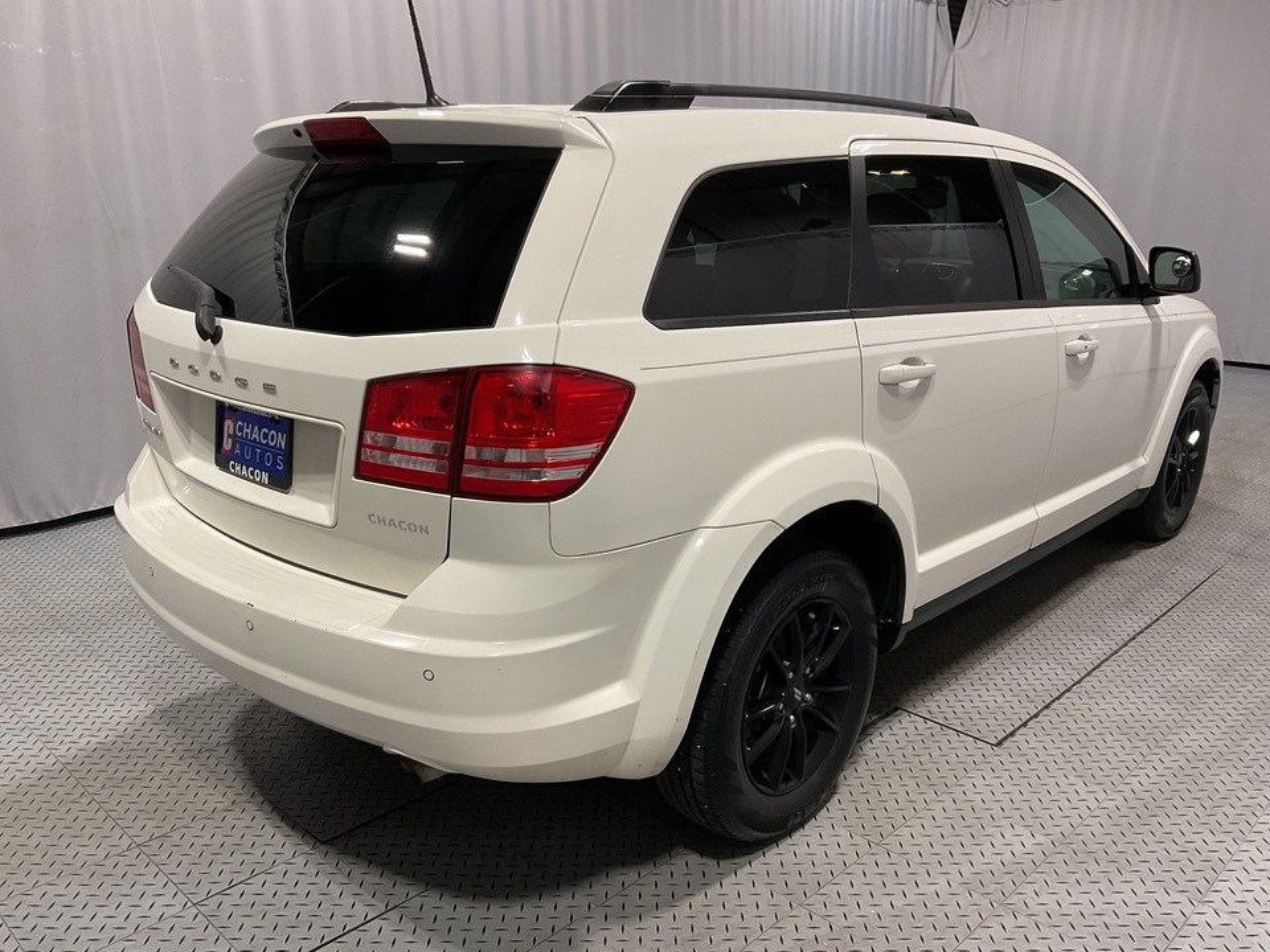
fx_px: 1064
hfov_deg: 61.7
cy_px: 476
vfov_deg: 48.2
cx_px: 635
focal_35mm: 29
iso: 64
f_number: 1.8
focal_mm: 3
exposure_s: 1/120
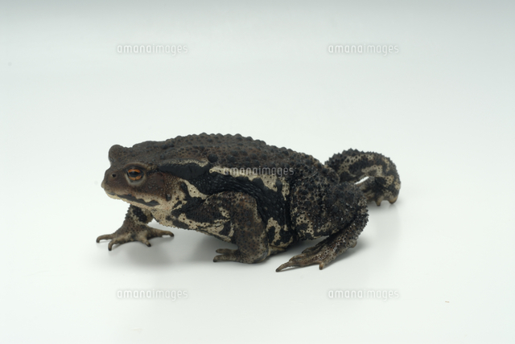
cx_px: 258
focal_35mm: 90
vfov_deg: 15.2
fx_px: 1289
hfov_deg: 22.6
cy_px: 172
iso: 100
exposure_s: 1/250
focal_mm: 60
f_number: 18
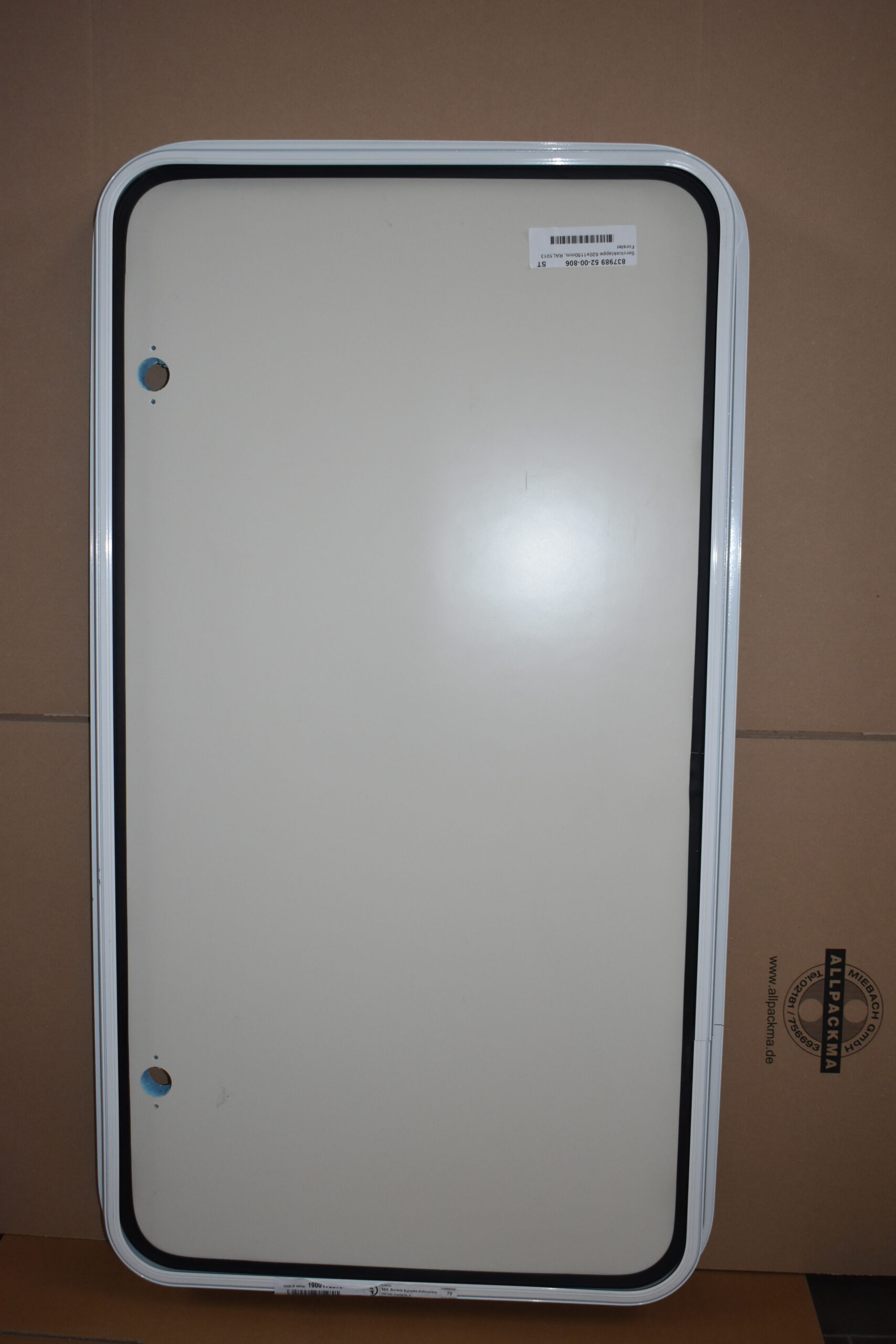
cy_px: 672
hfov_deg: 38.4
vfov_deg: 55.1
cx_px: 448
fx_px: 1288
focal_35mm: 34
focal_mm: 23
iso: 800
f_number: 3.8
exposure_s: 1/160
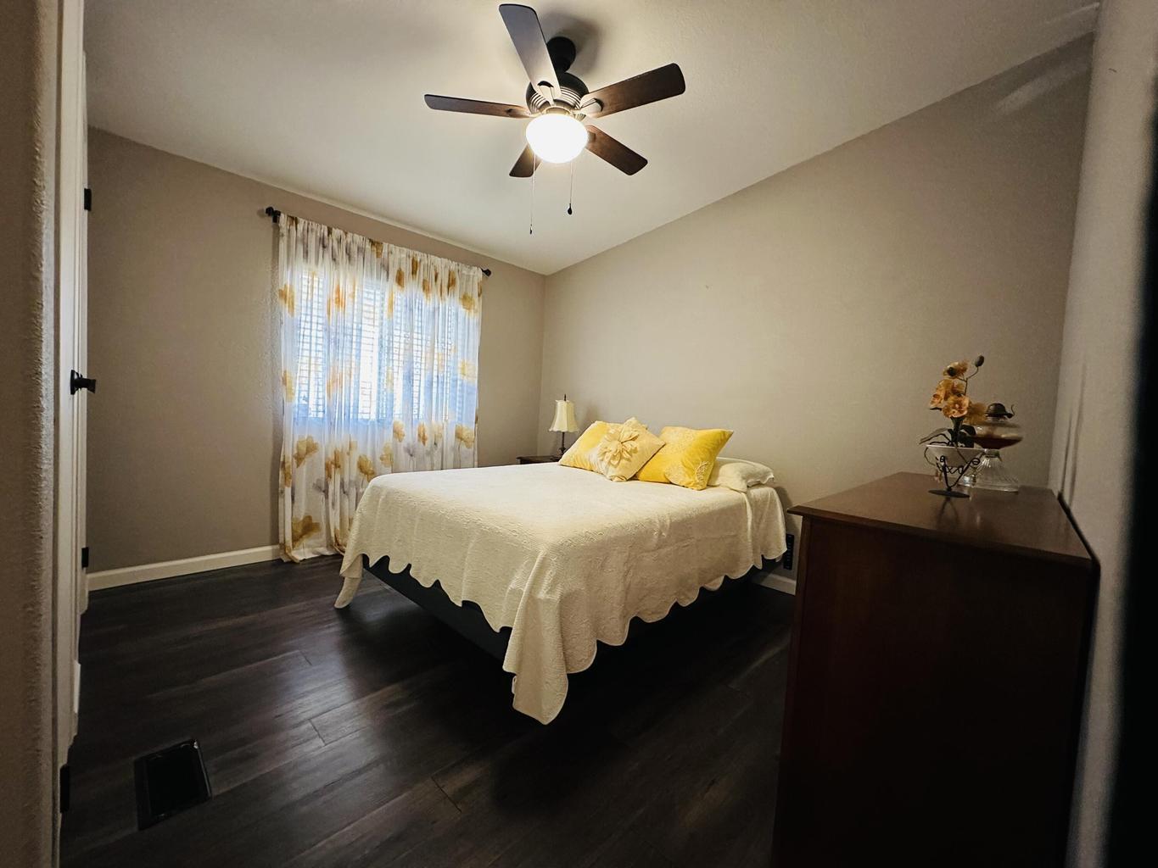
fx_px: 468
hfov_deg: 102.1
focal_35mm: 14
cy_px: 434
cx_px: 579
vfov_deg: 85.7
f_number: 2.2
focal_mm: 2.22
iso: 500
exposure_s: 1/60
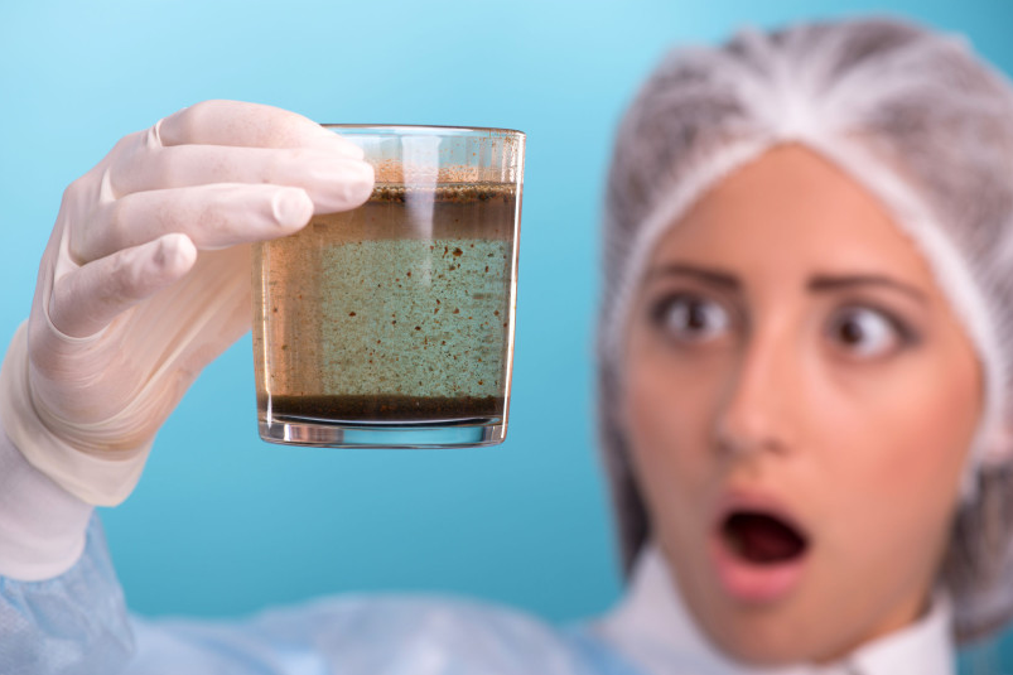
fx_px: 2982
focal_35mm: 106
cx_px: 510
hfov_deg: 19.3
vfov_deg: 12.9
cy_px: 339
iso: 100
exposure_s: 1/200
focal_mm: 105
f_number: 7.1
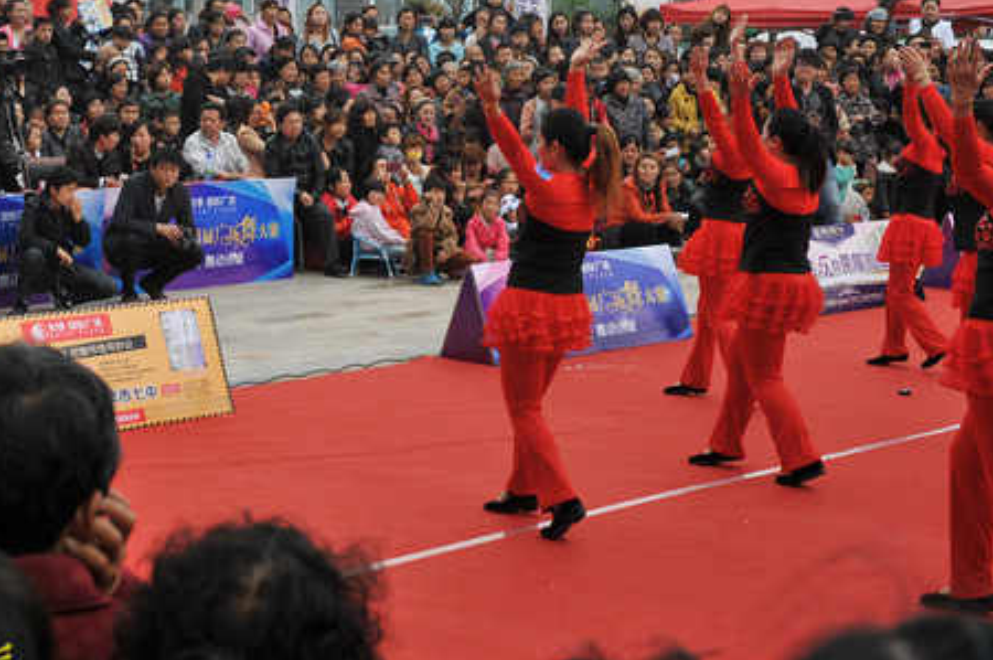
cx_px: 307
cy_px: 210
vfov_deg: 17.0
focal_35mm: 80
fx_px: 2204
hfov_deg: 25.2
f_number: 6.3
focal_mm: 45
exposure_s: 1/800
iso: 500
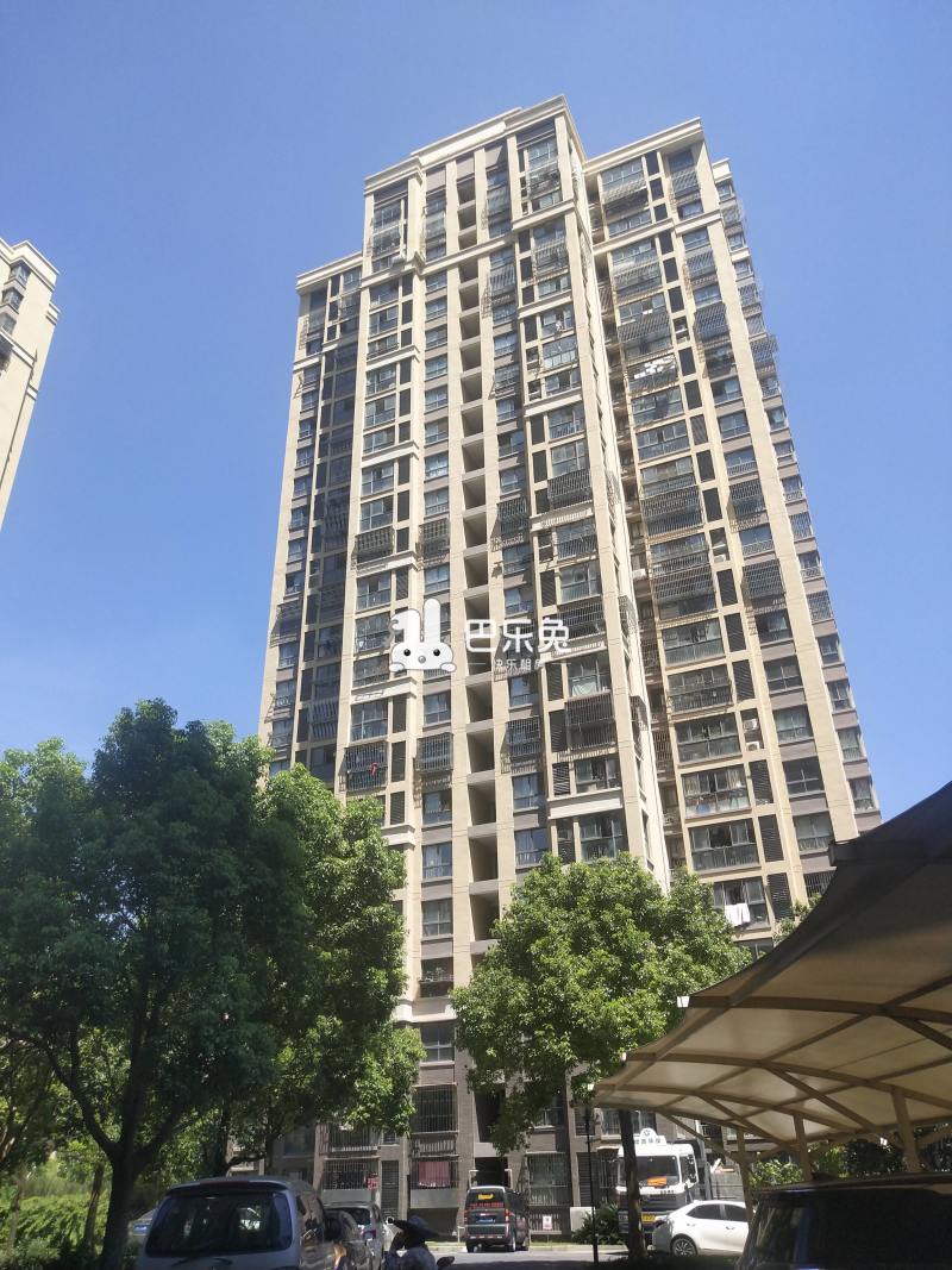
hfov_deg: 46.8
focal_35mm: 30
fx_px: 1100
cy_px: 635
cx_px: 476
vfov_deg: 60.0
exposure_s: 1/1227
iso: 50
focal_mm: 3.95
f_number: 1.8
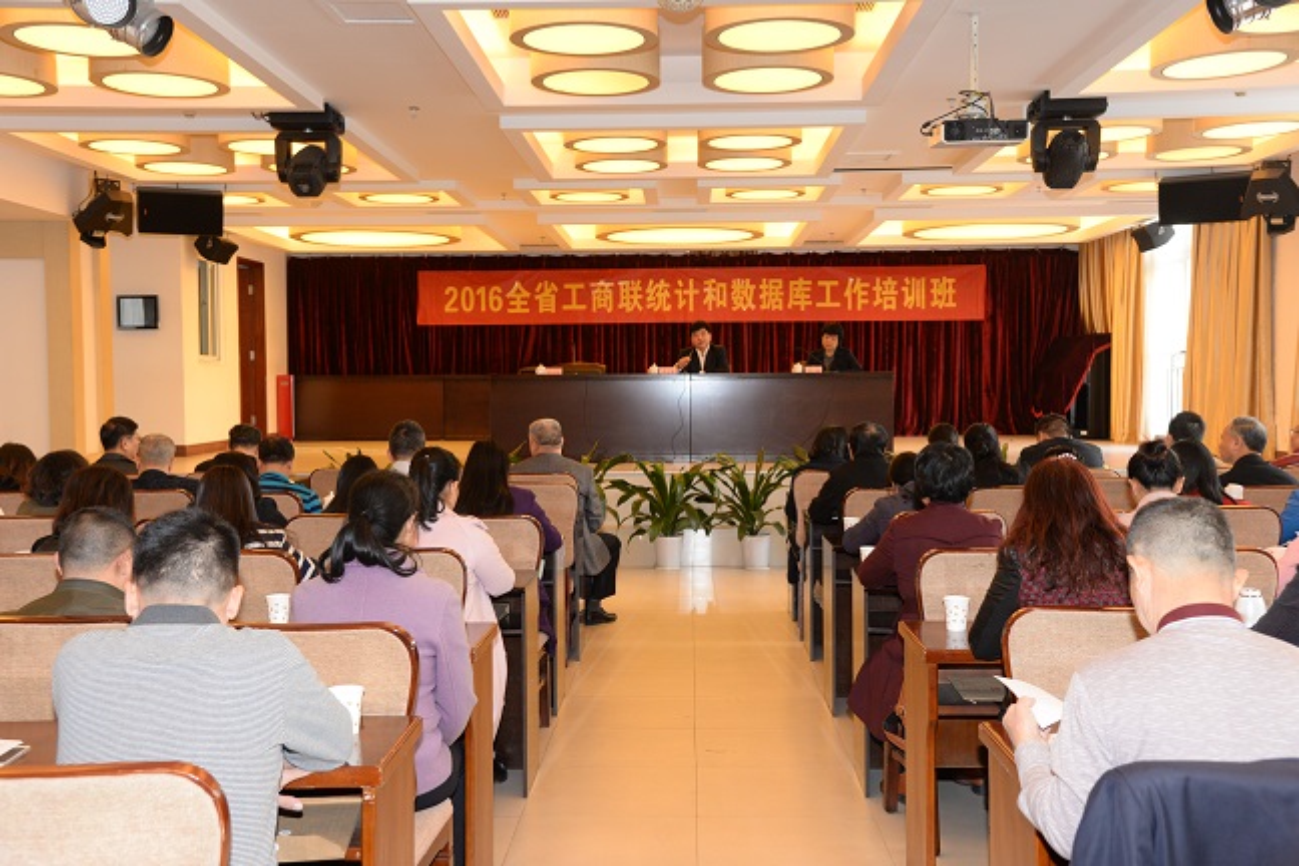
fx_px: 1371
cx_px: 650
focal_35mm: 38
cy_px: 433
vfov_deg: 35.1
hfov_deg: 50.7
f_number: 5
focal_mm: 38
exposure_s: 1/100
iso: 1600
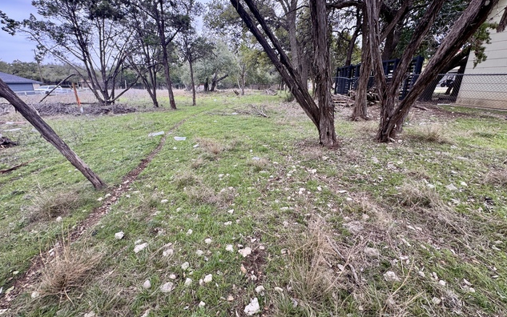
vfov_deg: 74.6
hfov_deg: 101.4
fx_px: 207
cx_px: 256
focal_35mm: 15
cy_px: 143
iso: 40
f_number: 2.2
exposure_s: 1/122
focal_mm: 2.22
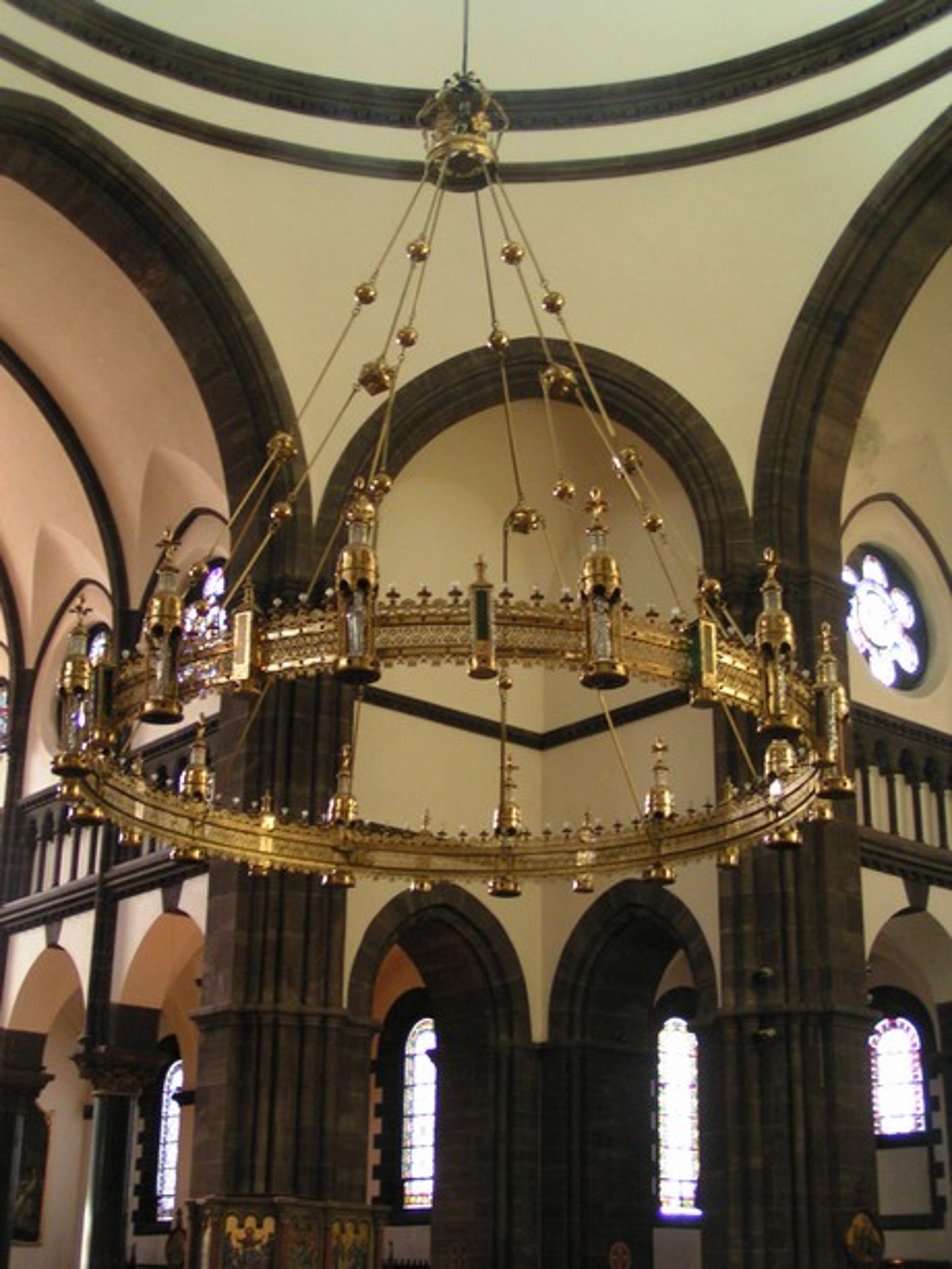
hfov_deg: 30.9
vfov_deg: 40.4
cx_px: 476
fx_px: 1723
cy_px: 634
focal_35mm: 47
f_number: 2.8
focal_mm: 7.3
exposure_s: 1/3
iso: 200
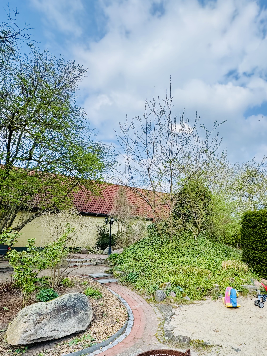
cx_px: 167
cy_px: 255
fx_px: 216
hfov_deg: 62.6
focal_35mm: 21
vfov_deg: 74.8
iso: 40
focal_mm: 2.22
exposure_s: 1/561
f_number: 2.2
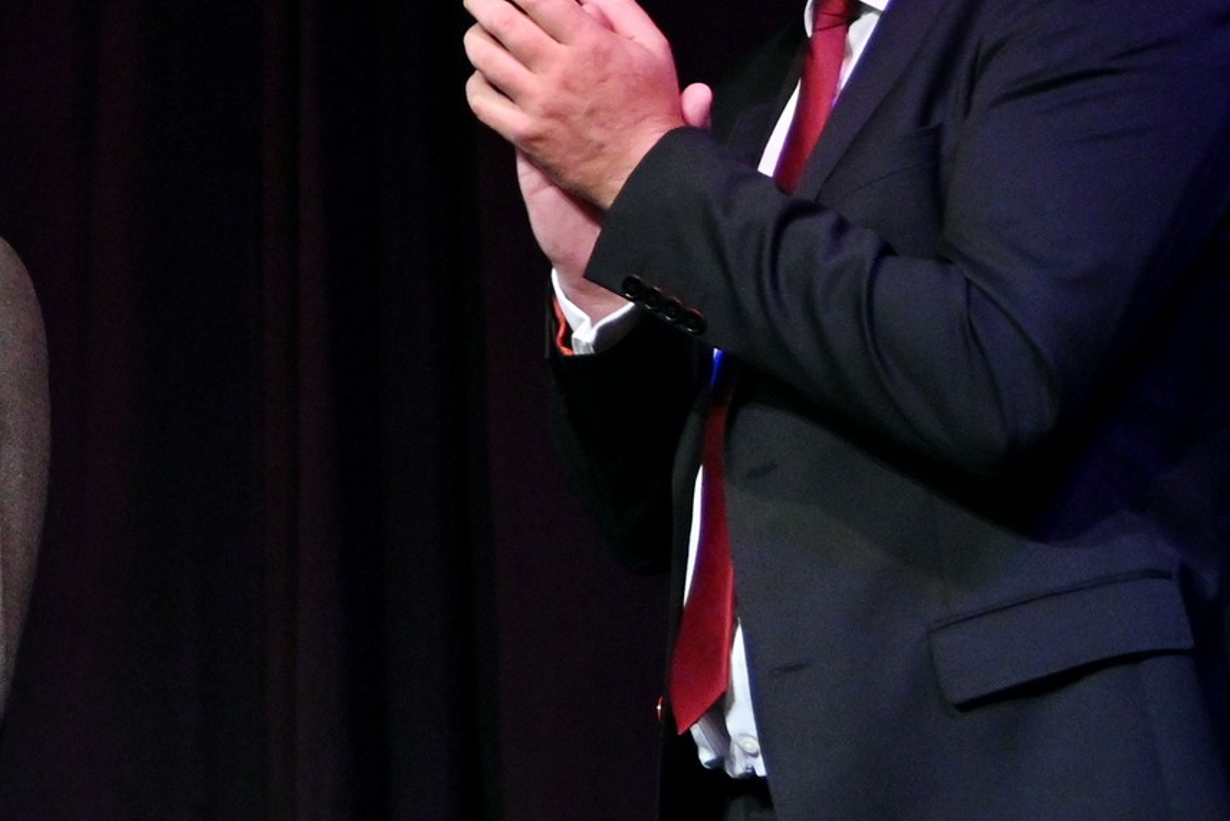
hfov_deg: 15.4
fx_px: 4456
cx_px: -40
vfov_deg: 10.5
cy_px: 644
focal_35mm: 130
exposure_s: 1/160
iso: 1600
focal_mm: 31
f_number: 3.3
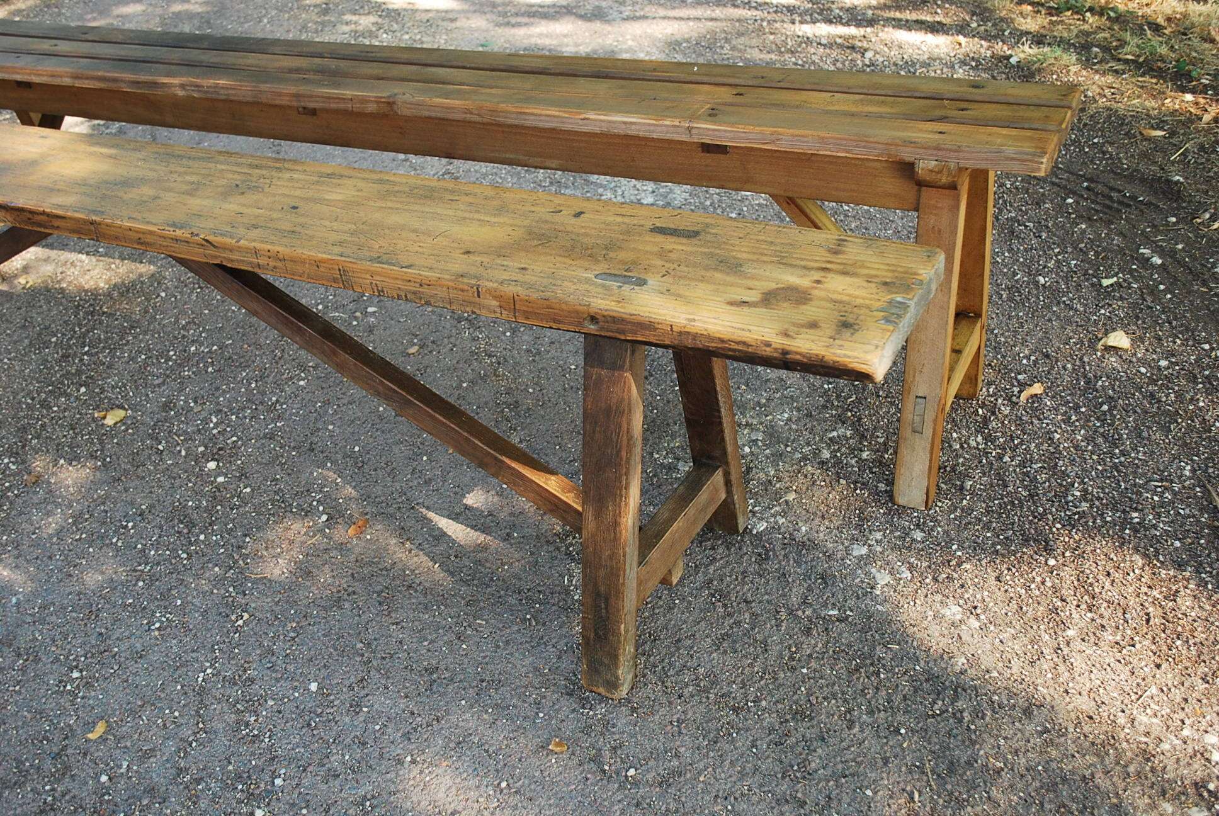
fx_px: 1119
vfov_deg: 40.1
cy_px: 408
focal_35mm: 33
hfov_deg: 57.2
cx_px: 610
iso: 200
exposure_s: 1/50
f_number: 4
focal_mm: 22
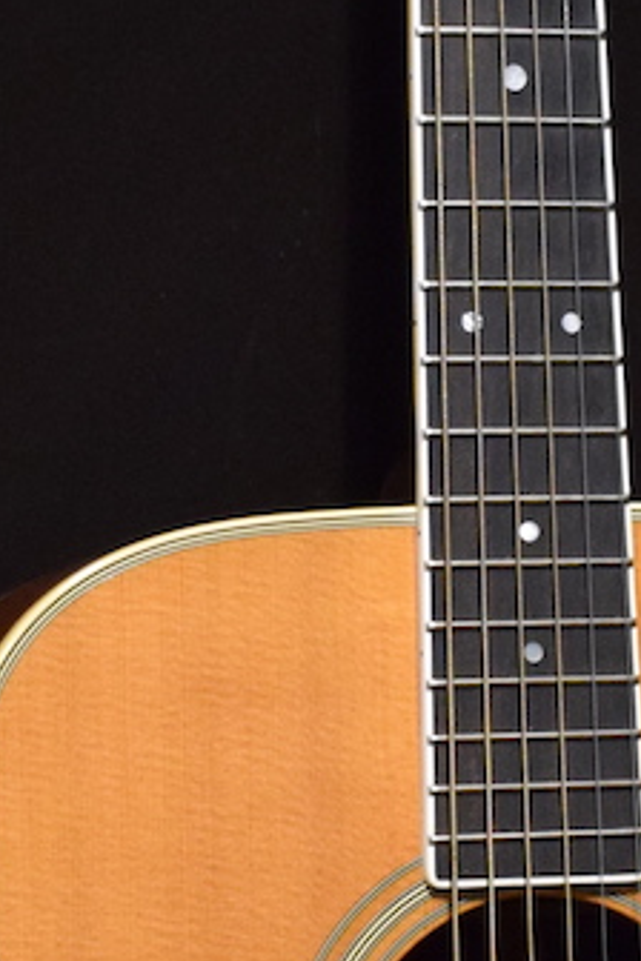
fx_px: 4647
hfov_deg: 7.9
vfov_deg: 11.8
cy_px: 561
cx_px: 435
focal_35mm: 174
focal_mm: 26
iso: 2500
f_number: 4
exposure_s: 1/30
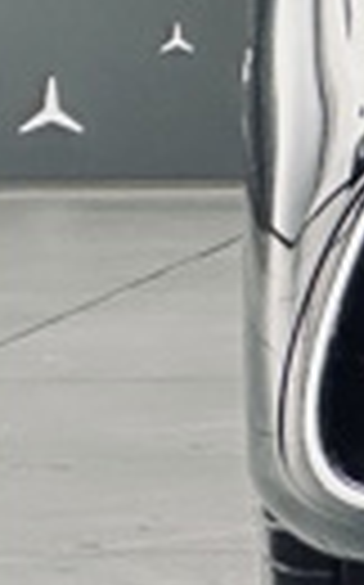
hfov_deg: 2.5
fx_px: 8017
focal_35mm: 504
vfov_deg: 4.1
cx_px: 1753
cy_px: -495
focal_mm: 9
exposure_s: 1/38
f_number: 2.8
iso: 640
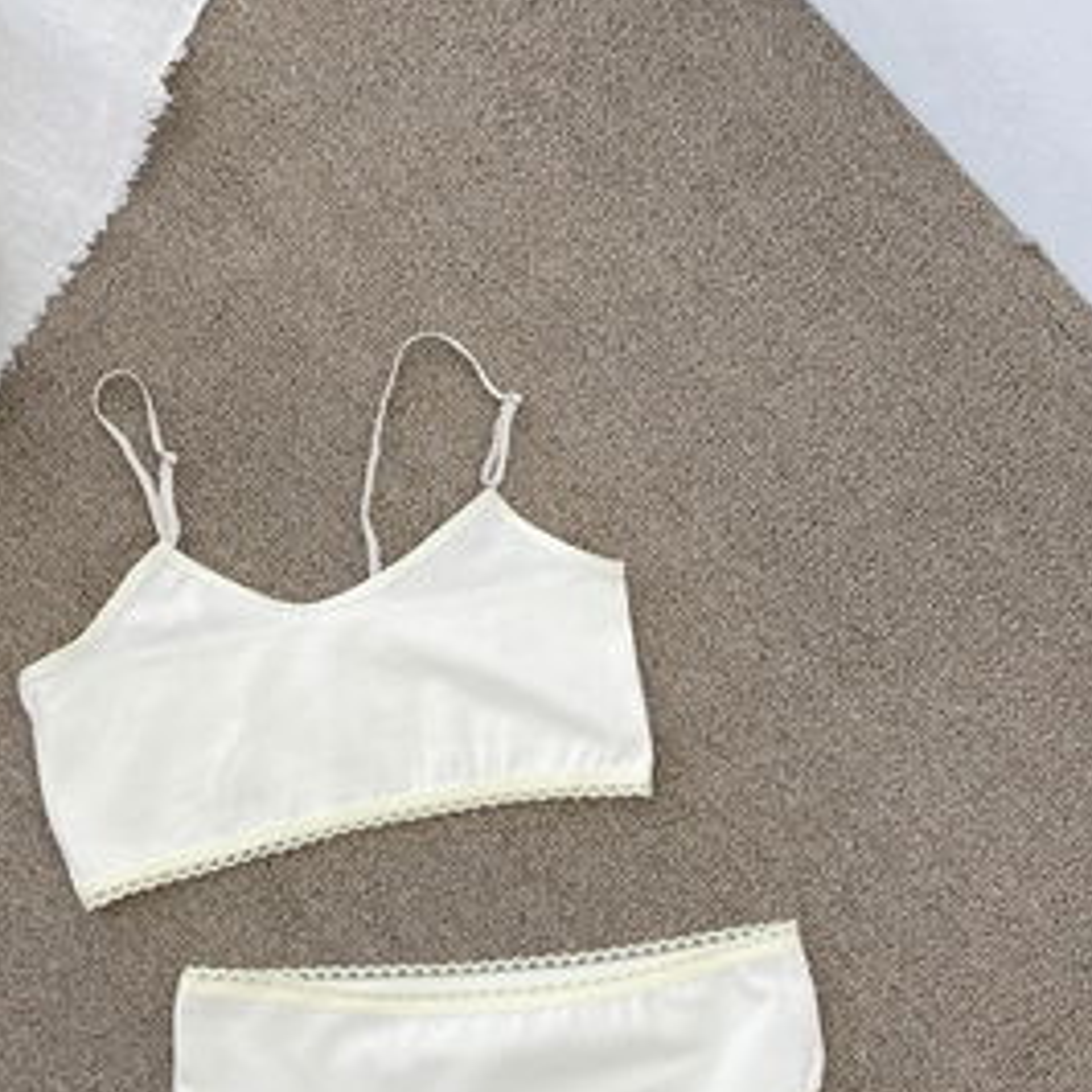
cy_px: 696
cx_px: 337
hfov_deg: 36.3
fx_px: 1642
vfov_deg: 36.5
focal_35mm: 46
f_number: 1.8
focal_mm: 4.25
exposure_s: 1/100
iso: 50
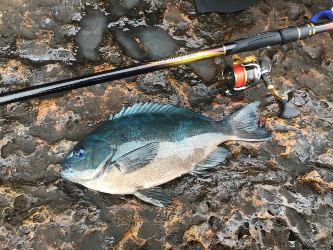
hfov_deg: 61.7
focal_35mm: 29
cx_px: 166
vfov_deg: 48.2
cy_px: 125
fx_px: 279
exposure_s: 1/40
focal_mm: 4.15
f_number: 2.2
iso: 25
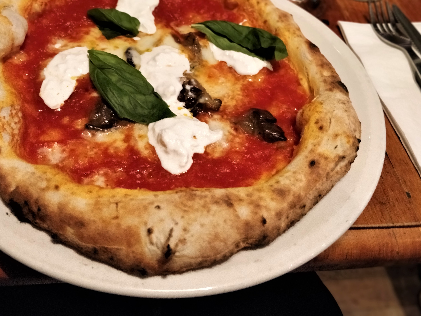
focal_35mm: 30
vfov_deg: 46.5
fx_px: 365
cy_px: 122
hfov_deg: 59.7
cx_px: 179
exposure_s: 1/33
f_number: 1.7
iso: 1600
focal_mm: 4.1
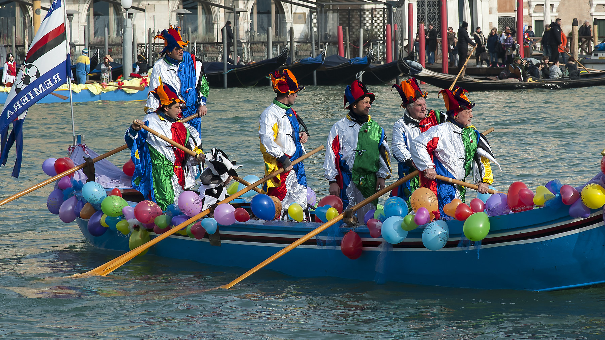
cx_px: 358
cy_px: 99
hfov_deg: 12.8
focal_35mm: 168
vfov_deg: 7.2
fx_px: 2695
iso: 200
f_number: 11
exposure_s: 1/320
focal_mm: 120
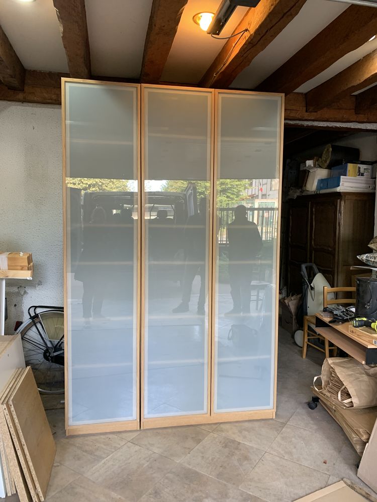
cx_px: 188
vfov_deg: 67.3
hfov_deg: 53.1
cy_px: 251
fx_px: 378
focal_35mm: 26
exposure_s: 1/60
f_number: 1.8
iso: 200
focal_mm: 4.25
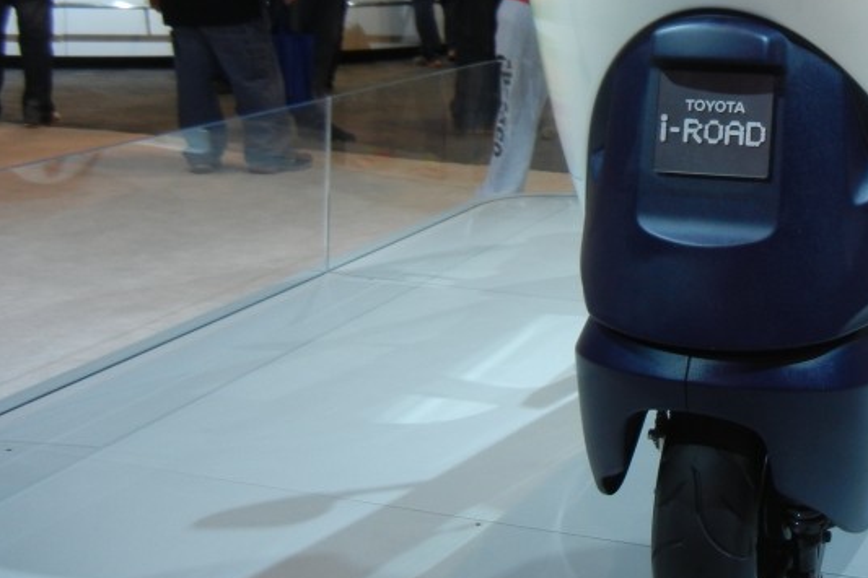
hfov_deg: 32.0
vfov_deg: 22.1
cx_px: 754
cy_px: 68
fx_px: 1446
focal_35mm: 60
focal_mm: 5.4
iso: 160
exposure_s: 1/71.5
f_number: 3.5
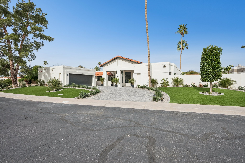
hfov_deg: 90.0
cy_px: 82
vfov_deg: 67.4
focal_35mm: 18
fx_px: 122
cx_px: 122
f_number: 8
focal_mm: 18
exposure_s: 1/1250
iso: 320
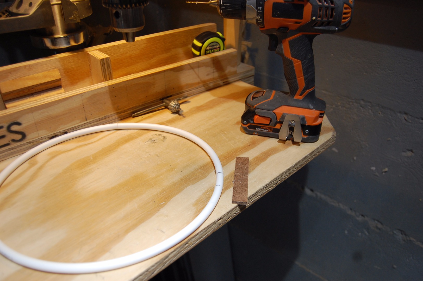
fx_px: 352
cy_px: 140
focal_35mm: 30
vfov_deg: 43.5
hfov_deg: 62.0
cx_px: 212
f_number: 3.8
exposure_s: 1/50
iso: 400
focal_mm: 20
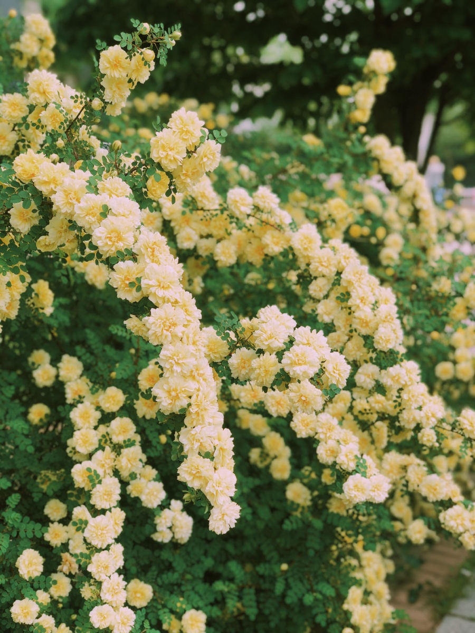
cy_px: 316
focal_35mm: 52
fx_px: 951
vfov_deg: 36.8
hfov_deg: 28.0
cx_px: 238
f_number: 2.4
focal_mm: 6
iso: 16
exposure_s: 1/165
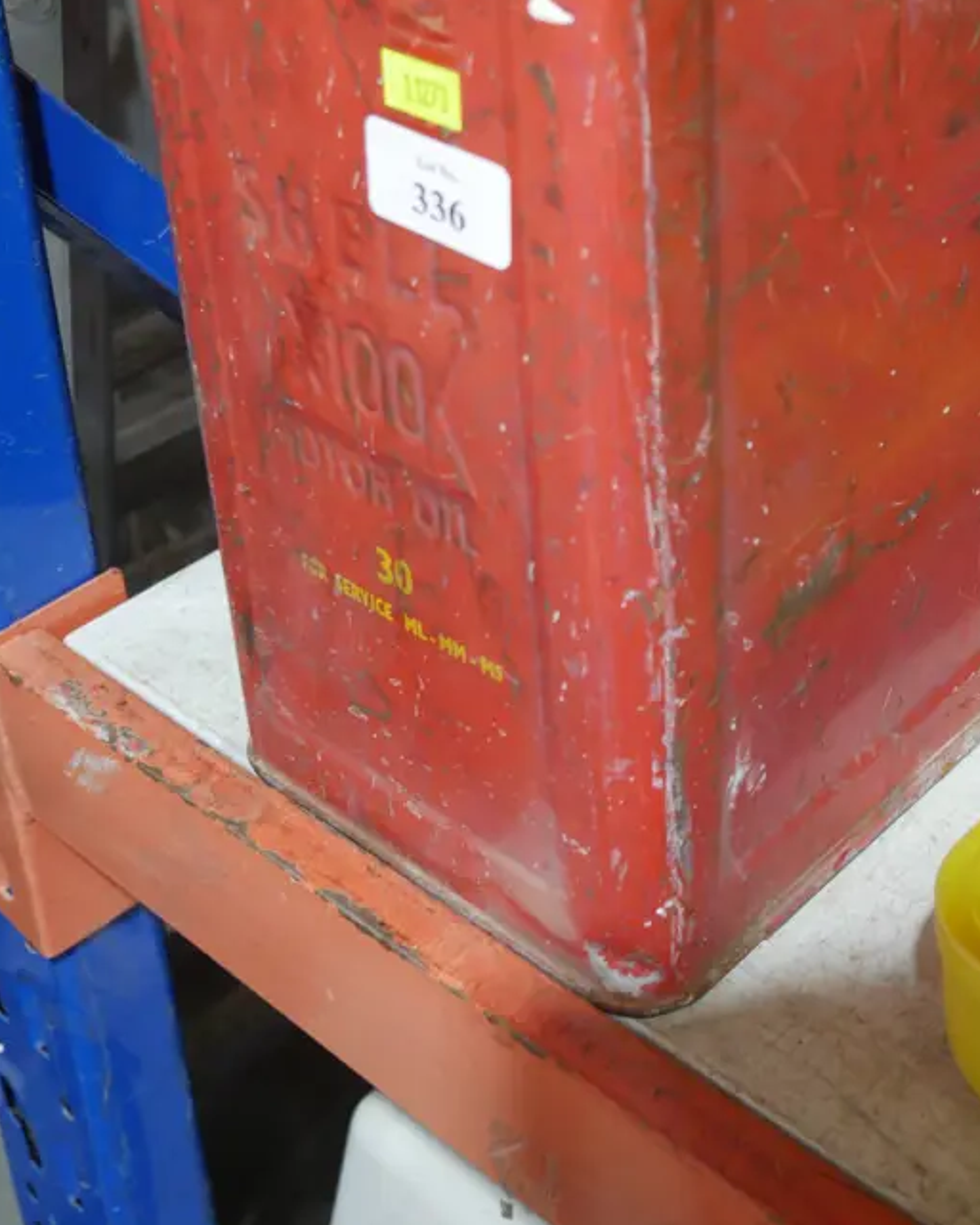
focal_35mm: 53
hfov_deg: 28.5
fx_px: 1921
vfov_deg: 34.4
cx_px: 637
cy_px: 258
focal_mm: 17
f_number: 4
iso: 800
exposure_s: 1/60
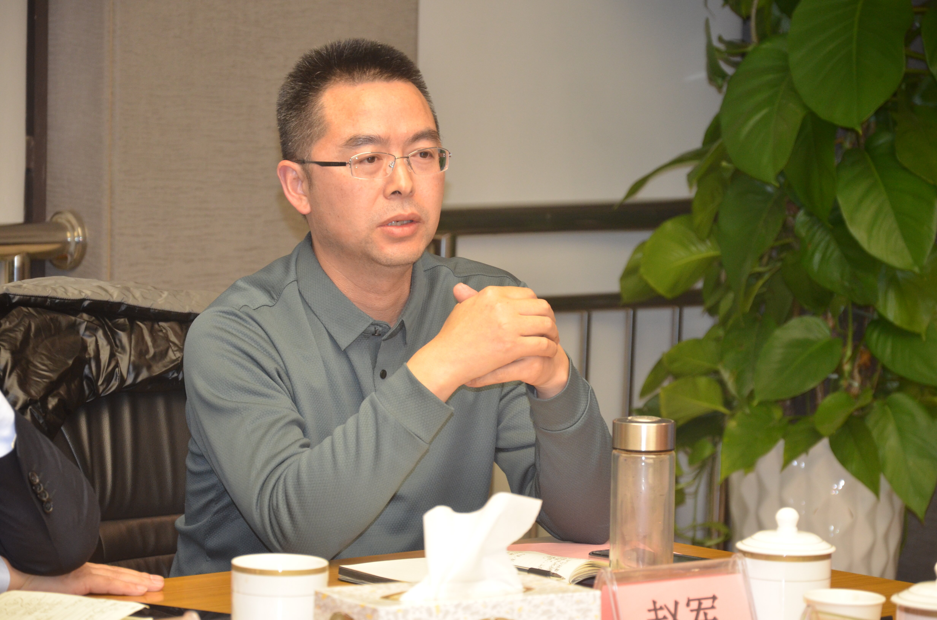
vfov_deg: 8.7
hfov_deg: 13.1
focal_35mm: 158
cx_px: 468
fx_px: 4091
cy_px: 310
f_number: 5.6
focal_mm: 105
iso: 800
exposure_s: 1/60
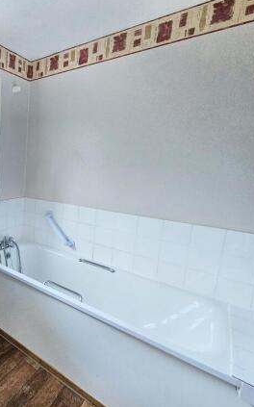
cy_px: 199
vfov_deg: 88.0
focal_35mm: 19
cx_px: -16
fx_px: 211
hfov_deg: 47.7
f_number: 2.2
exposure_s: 1/50
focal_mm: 2.2
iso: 250
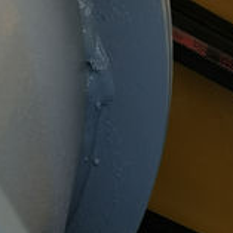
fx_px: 1059
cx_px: 457
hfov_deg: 11.4
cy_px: 597
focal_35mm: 139
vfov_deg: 10.4
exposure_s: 1/172
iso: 50
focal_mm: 5.58
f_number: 1.8
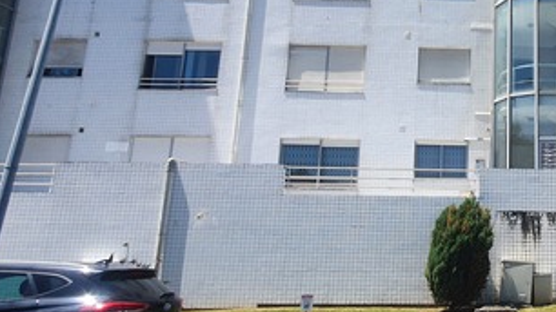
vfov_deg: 31.9
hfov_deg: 48.1
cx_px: 505
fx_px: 545
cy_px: 125
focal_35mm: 37
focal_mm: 1.8
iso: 50
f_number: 2.2
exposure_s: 1/728
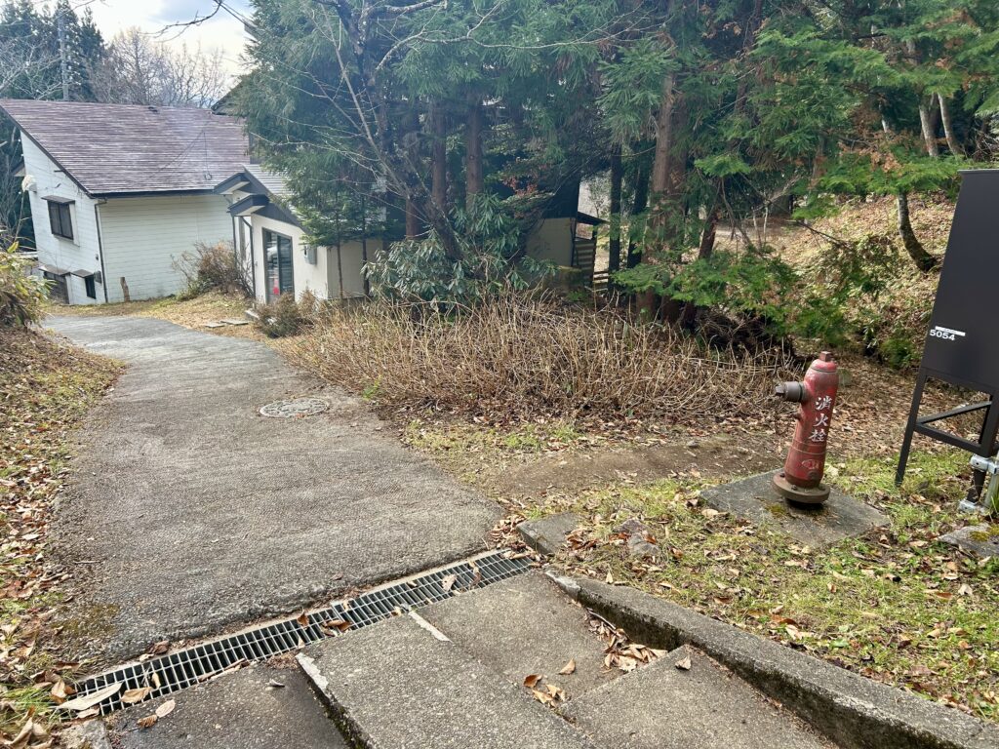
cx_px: 500
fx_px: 750
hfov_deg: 67.3
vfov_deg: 53.1
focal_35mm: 26
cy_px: 374
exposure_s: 1/466
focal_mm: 5.7
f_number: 1.5
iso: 50
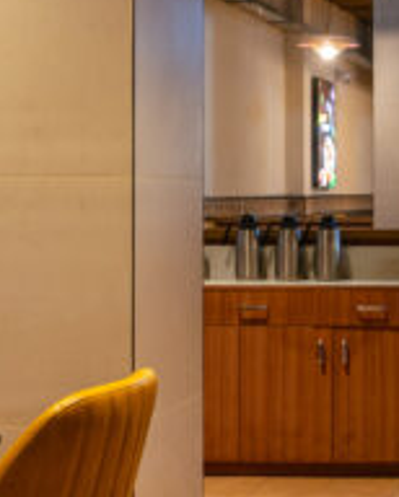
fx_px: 1326
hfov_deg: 15.9
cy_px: 230
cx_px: 578
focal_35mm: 90
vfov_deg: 21.2
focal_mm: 24
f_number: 9
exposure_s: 1/5
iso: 320
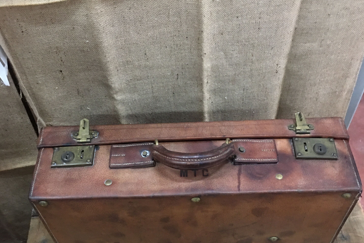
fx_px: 415
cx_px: 180
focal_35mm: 41
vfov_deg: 32.1
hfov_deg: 47.4
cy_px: 176
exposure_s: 1/8
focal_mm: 4.15
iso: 125
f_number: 2.2
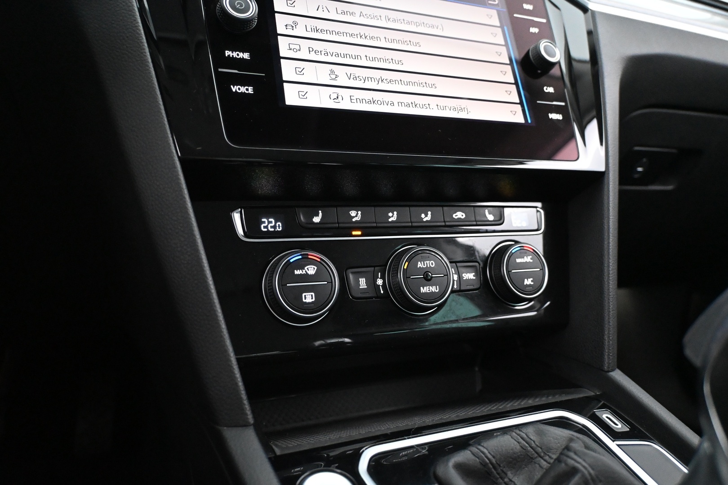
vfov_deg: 47.9
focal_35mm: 27
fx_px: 546
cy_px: 242
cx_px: 364
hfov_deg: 67.4
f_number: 3.5
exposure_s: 1/30
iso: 7200
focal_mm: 18
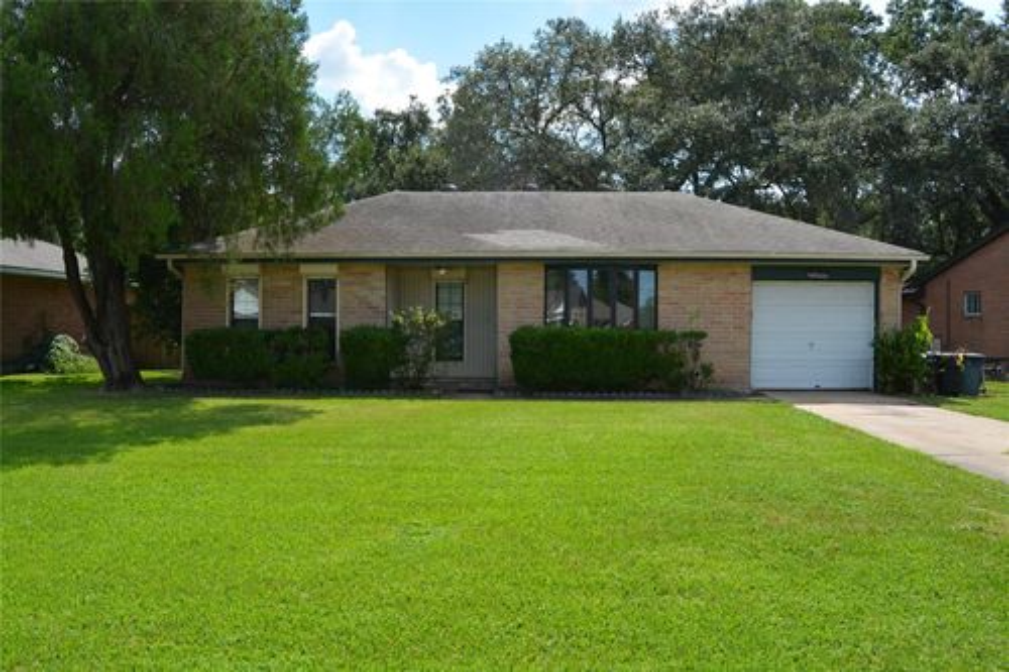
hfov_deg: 67.4
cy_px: 336
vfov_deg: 47.9
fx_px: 756
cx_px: 504
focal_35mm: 27
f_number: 8
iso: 140
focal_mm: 18
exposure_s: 1/250
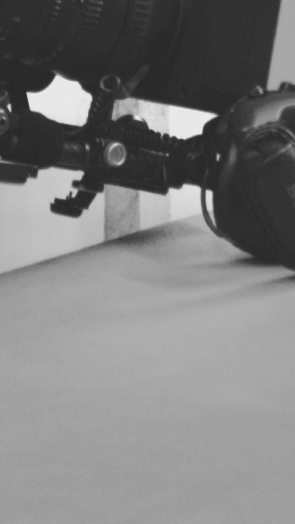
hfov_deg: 4.5
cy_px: -463
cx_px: 243
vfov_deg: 7.7
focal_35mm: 271
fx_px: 3766
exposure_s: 1/15
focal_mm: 44
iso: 450
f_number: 5.3
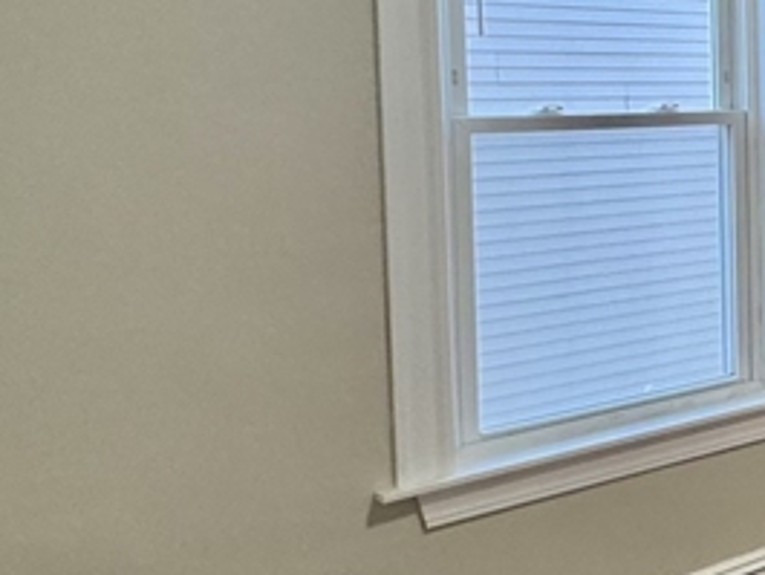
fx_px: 1194
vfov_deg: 26.6
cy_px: 127
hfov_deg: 23.9
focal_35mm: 54
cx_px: 1267
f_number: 2.2
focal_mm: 2.22
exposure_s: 1/120
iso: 200
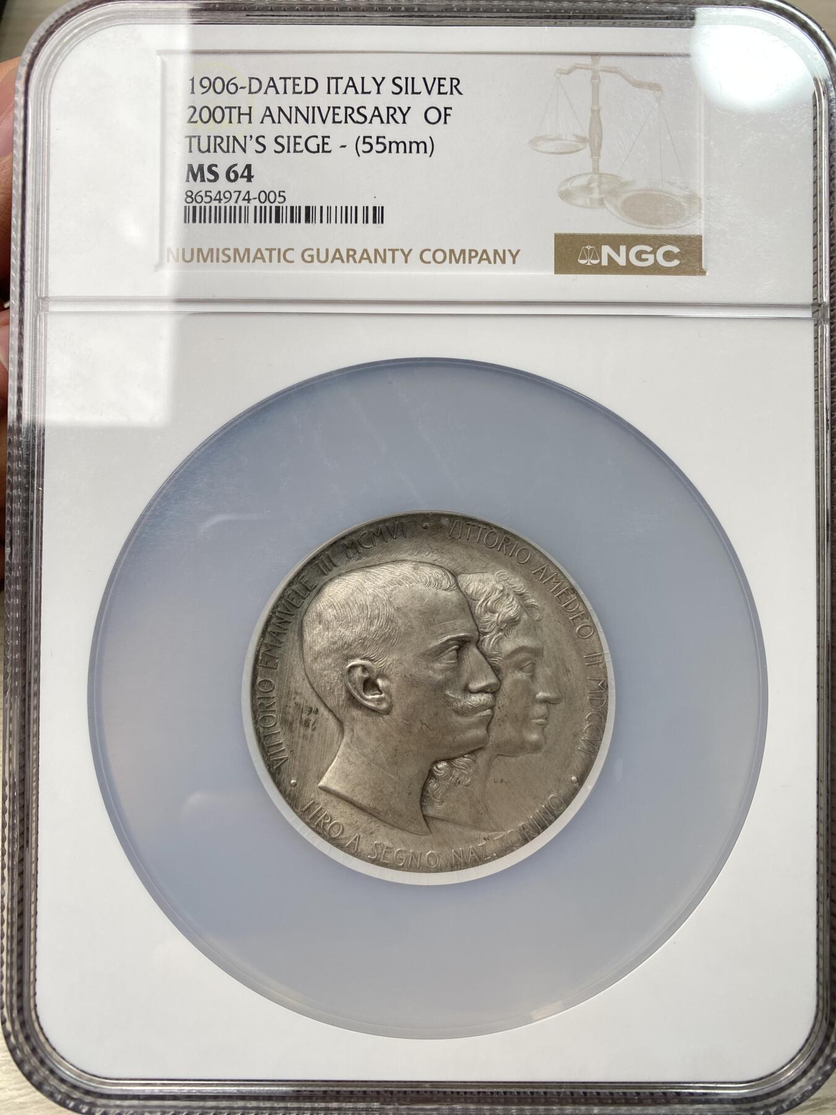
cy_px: 558
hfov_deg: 54.9
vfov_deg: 69.4
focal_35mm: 25
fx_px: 805
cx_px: 418
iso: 32
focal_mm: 4.25
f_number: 1.8
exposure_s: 1/148
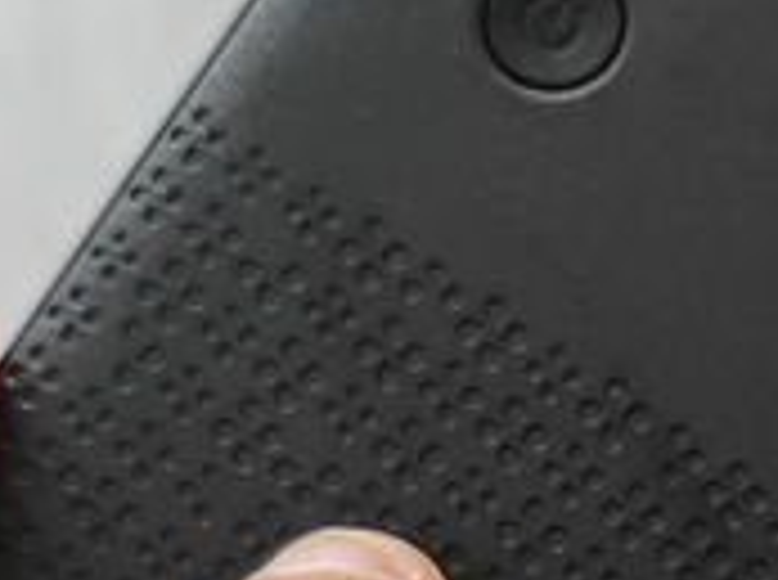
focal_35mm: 103
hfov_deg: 18.4
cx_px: 843
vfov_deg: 13.9
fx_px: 2310
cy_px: 668
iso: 200
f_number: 1.6
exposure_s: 1/100
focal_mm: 5.4
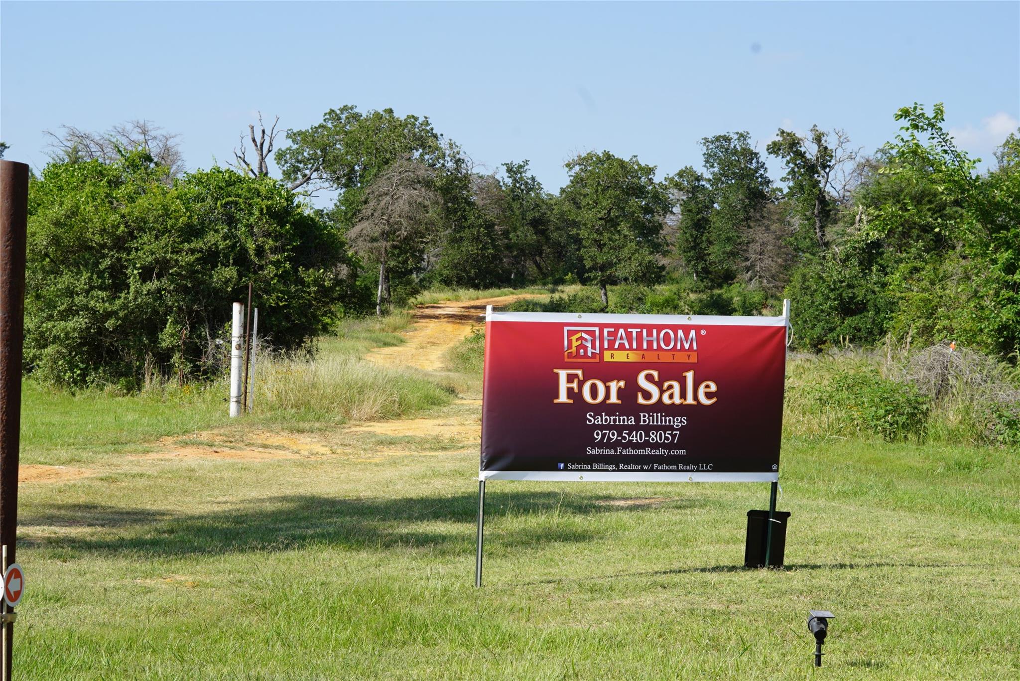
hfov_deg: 27.0
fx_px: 2126
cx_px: 510
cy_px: 340
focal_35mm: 75
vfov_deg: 18.2
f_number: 11
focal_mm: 50
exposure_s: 1/100
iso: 100
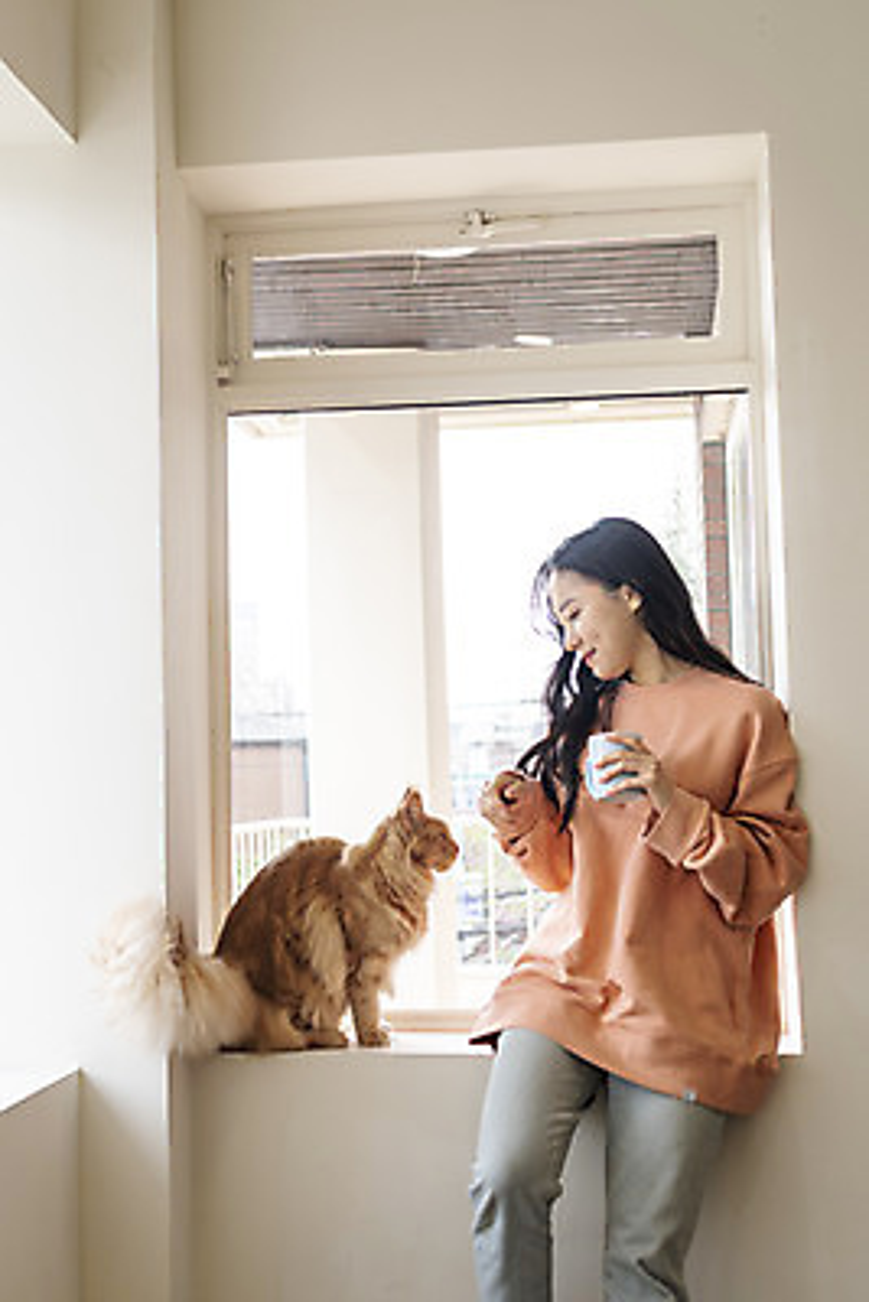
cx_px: 434
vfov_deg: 43.6
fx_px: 1628
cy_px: 651
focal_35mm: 45
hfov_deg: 29.9
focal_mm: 30
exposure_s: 1/500
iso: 250
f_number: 2.5
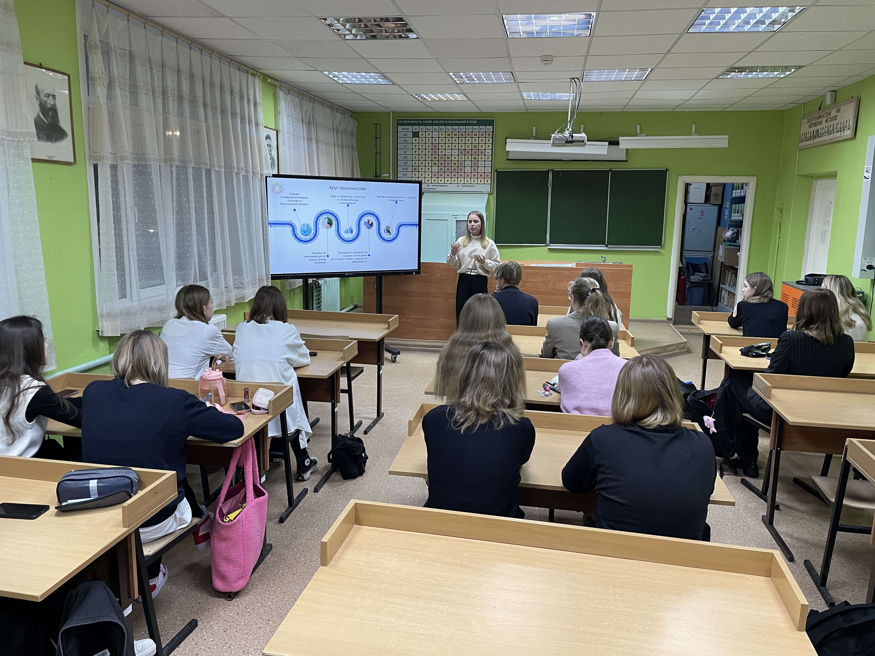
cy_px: 328
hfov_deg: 67.3
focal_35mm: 26
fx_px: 657
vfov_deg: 53.1
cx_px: 438
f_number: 1.6
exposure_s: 1/50
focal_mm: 4.2
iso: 125
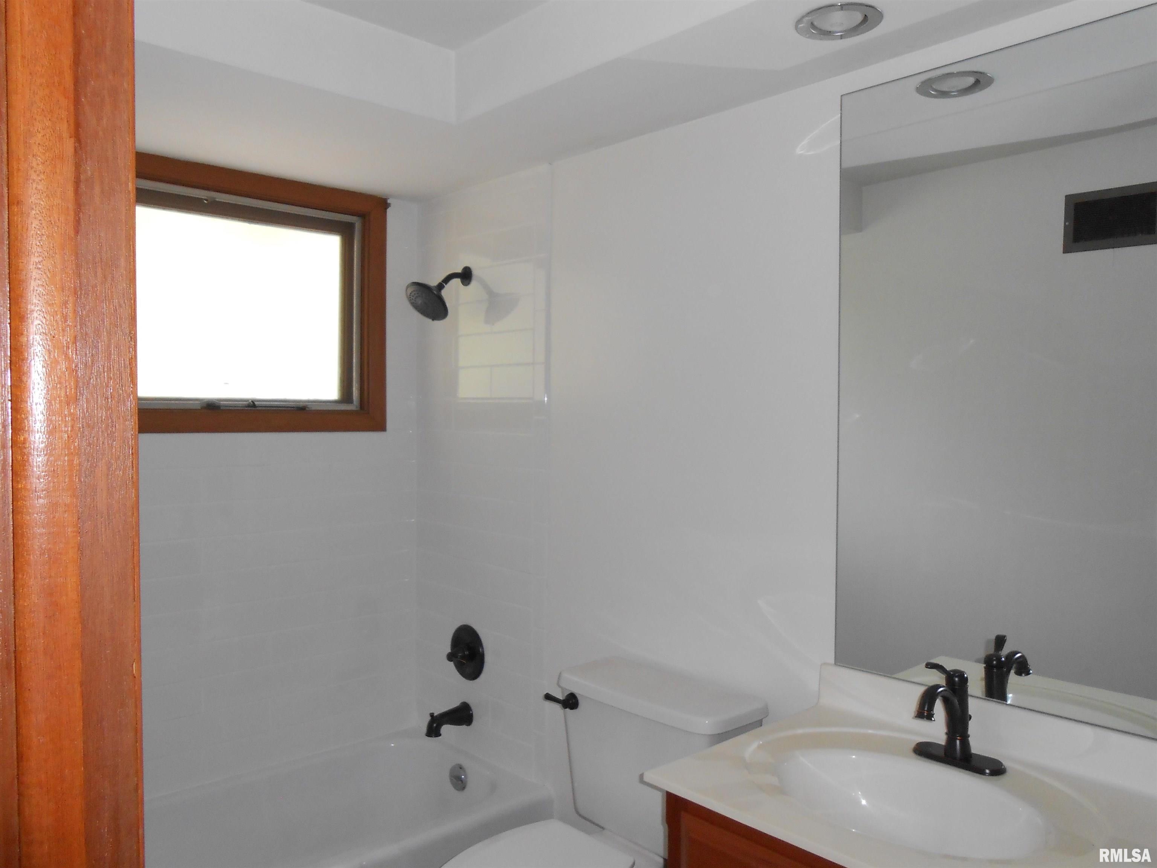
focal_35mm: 26
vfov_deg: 53.1
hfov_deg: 67.3
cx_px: 578
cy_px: 434
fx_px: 869
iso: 200
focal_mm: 4.6
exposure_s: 1/25
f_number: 3.5
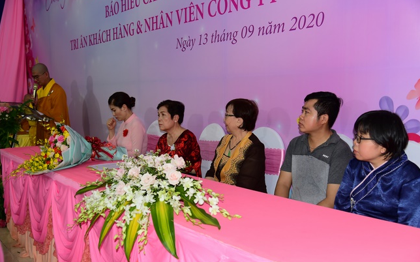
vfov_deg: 36.2
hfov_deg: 55.3
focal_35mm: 35
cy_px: 135
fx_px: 400
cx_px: 211
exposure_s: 1/60
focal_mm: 34
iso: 320
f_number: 4
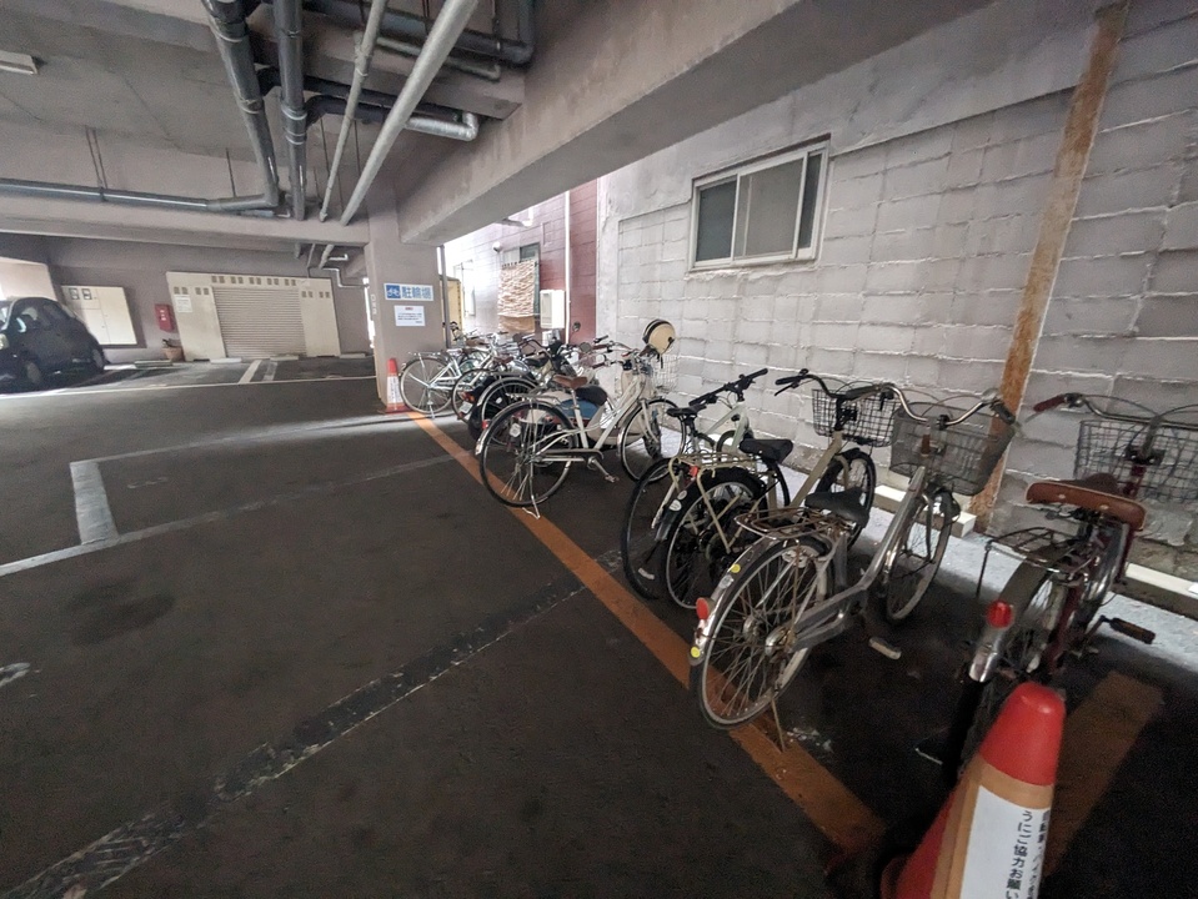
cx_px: 599
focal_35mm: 14
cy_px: 450
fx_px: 485
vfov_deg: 85.7
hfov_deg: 102.0
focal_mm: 1.83
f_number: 2.2
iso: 1647
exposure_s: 1/24
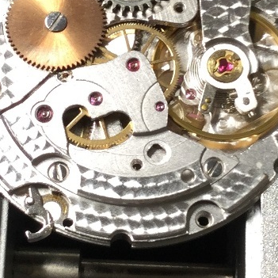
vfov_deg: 33.7
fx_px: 454
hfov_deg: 34.0
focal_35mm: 50
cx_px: 128
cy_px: 89
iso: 25
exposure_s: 1/30
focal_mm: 3.3
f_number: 2.4
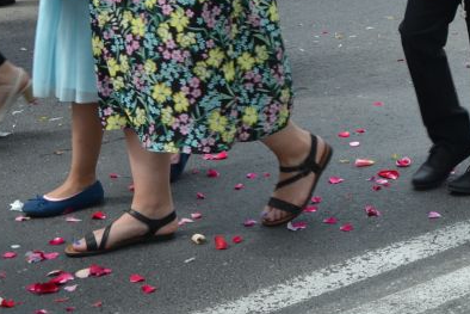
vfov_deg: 10.6
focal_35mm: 128
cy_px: -37
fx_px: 1672
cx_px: 645
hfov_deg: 15.1
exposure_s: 1/160
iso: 100
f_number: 6.3
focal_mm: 28
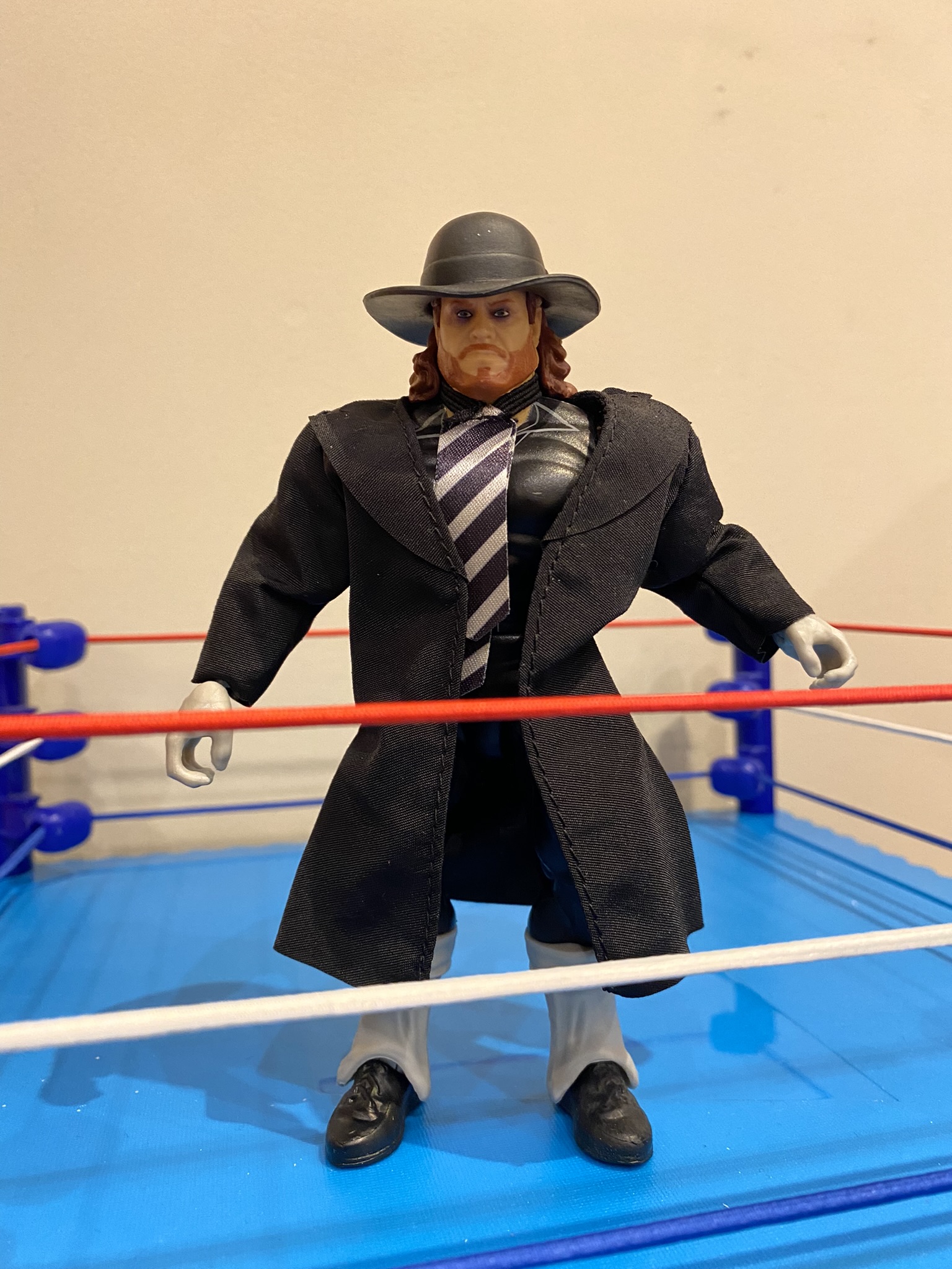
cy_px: 634
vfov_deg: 67.3
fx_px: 953
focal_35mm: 26
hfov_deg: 53.1
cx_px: 476
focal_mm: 4.25
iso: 400
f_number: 1.8
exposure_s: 1/40
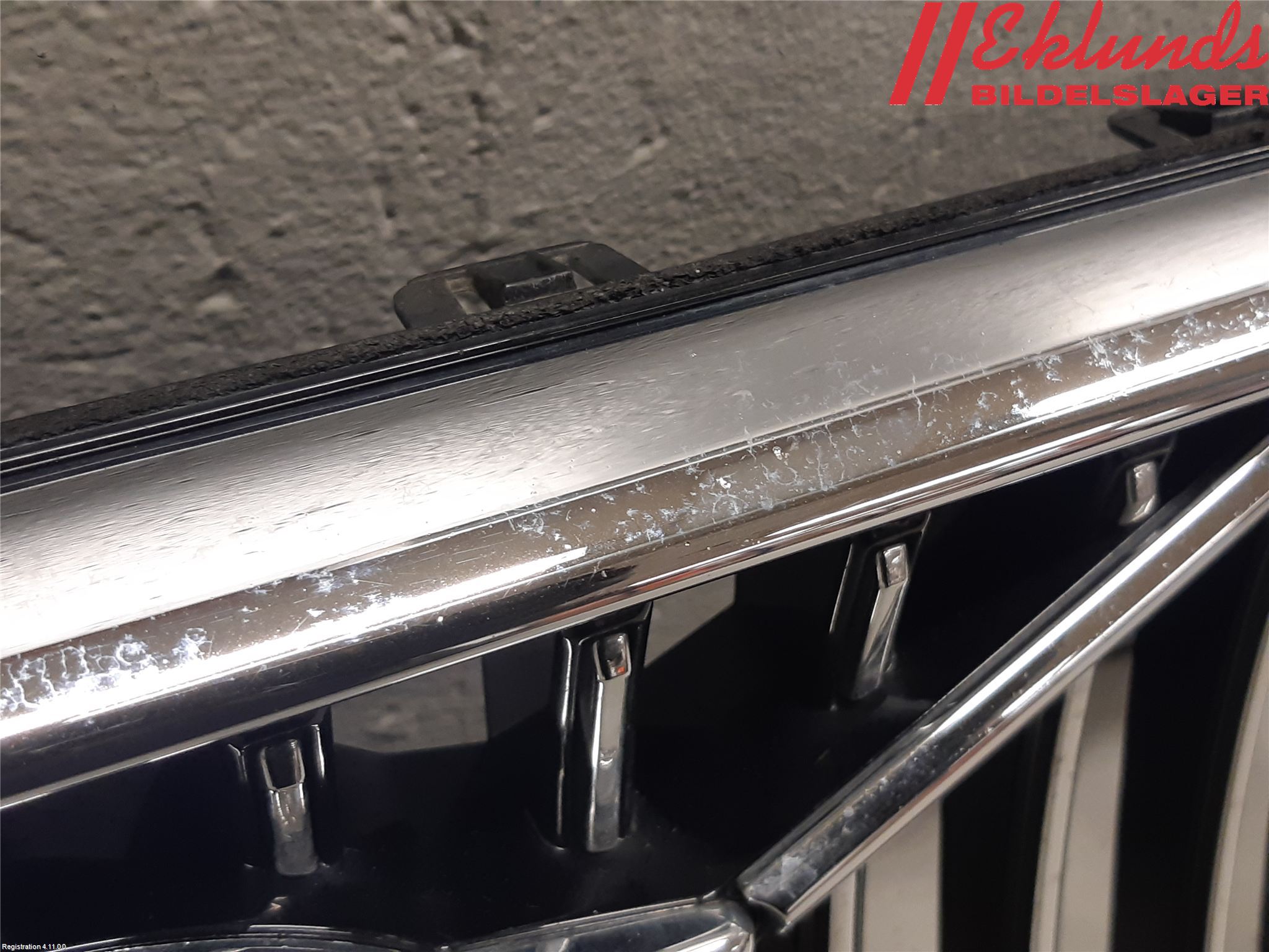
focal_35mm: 26
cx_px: 634
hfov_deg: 67.3
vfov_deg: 53.1
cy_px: 476
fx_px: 953
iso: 125
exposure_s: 1/50
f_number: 1.7
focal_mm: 3.93
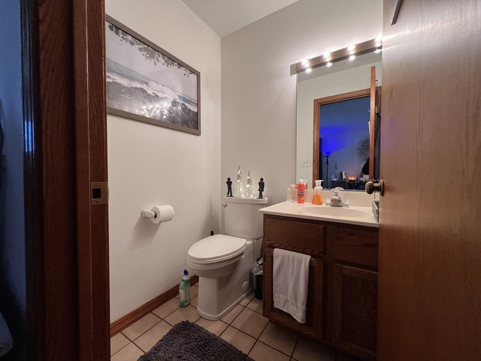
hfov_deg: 106.2
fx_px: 181
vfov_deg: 89.9
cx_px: 240
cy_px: 180
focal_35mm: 13
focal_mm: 1.57
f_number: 1.8
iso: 320
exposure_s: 1/60
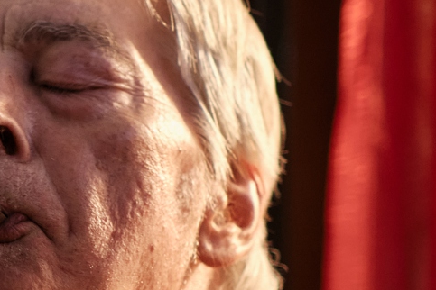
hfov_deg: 7.3
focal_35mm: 278
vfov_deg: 4.9
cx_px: -190
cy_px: 259
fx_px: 3367
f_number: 1.4
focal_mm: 56
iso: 1000
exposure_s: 1/30
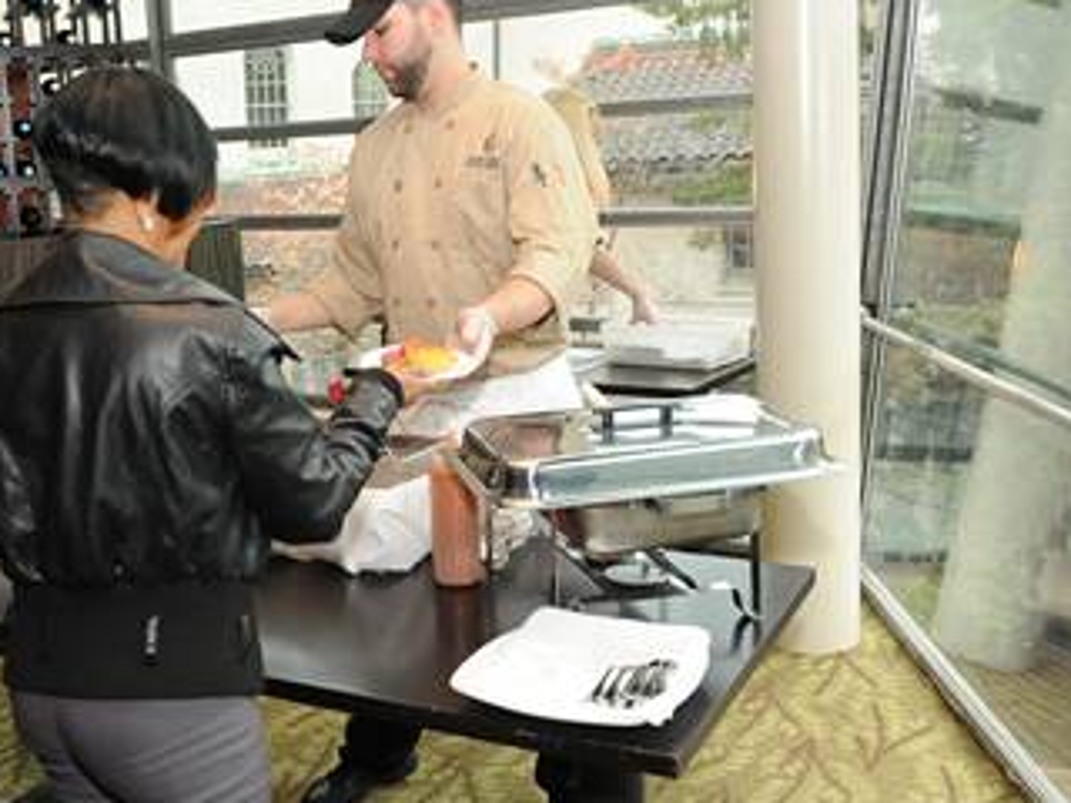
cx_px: 361
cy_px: 318
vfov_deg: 33.5
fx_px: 1330
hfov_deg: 43.3
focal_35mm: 43
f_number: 4.5
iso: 2000
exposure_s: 1/160
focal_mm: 26
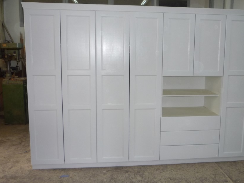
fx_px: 261
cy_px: 89
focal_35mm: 37
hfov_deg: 50.0
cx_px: 138
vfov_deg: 38.7
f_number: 3.3
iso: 160
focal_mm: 5.2
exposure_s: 1/30
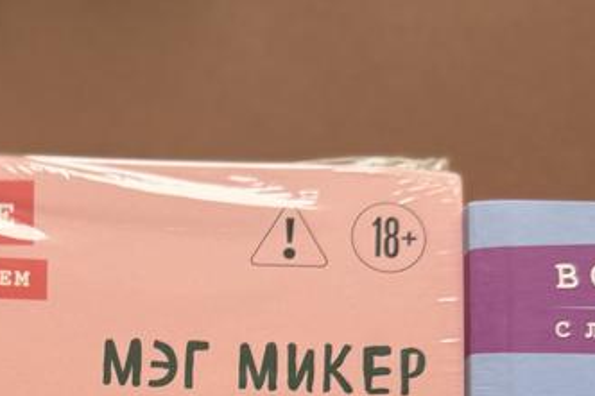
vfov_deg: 16.3
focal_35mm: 77
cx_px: 59
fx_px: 1272
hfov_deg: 25.5
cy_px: 572
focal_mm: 6.76
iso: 200
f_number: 1.78
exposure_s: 1/119
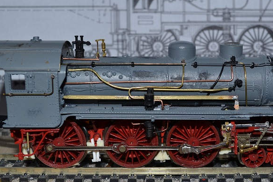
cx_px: 179
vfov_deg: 20.2
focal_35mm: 67
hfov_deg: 29.9
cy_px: 126
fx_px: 508
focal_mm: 30
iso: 100
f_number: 8
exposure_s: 1/60
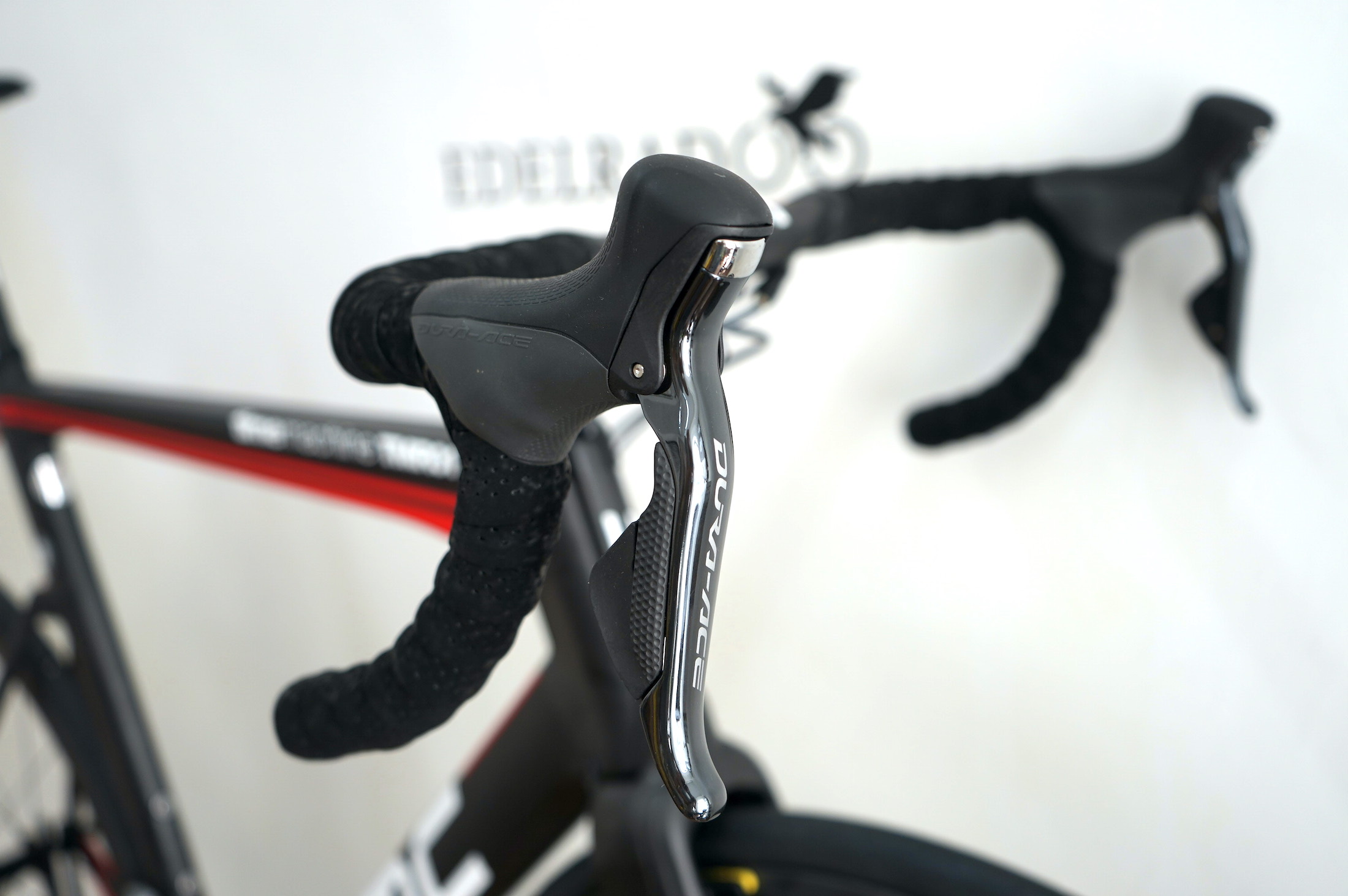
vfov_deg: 38.8
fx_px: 1272
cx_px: 674
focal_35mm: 34
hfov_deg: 55.8
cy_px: 448
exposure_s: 1/60
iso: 160
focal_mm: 34
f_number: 4
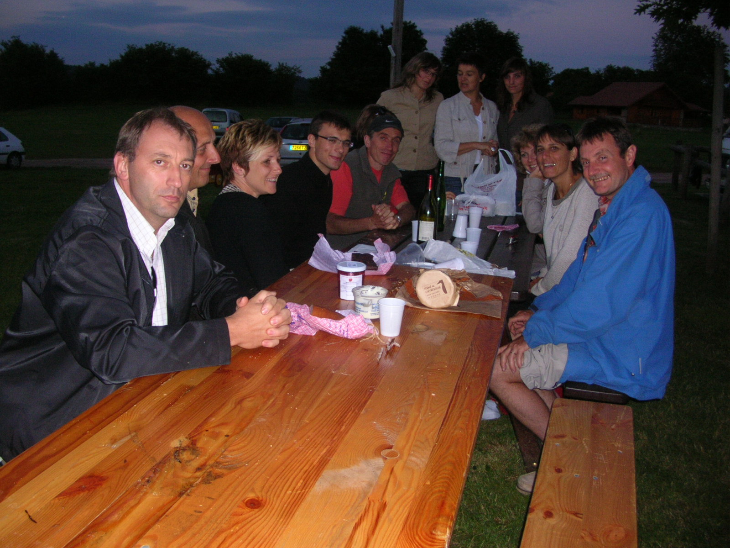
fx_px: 738
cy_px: 274
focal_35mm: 35
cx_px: 365
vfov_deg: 40.7
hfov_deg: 52.6
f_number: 2.8
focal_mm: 5.8
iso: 112
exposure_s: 1/60.1
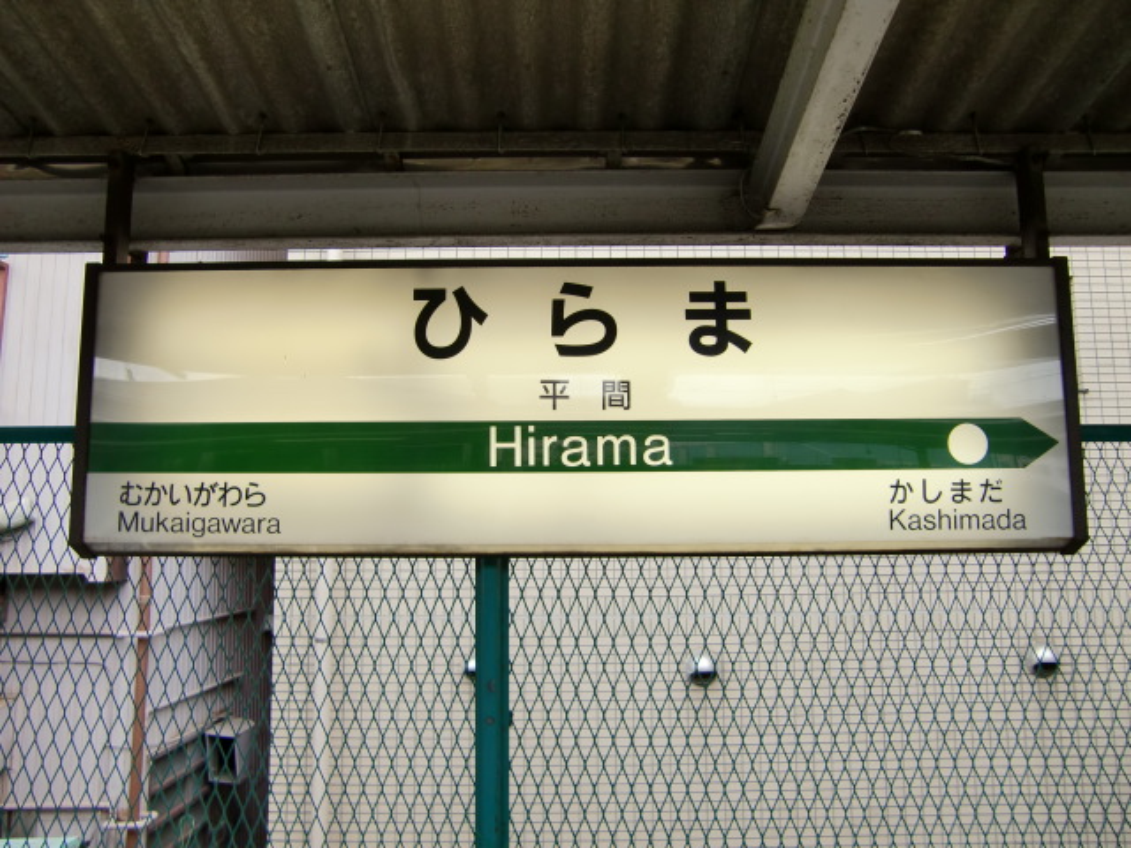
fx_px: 915
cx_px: 566
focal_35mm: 28
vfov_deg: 49.7
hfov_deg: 63.4
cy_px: 424
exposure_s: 1/80
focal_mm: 4.9
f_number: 2.6
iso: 64
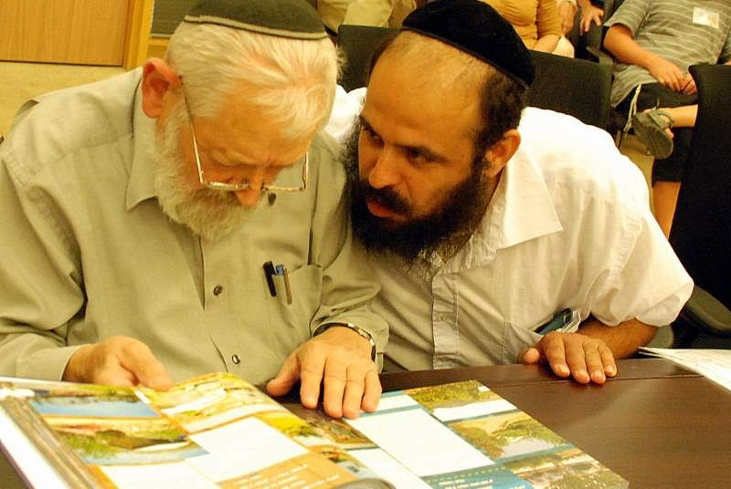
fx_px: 732
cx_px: 366
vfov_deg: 37.0
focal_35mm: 36
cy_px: 244
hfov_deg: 53.1
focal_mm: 24
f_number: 4
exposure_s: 1/40
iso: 1250
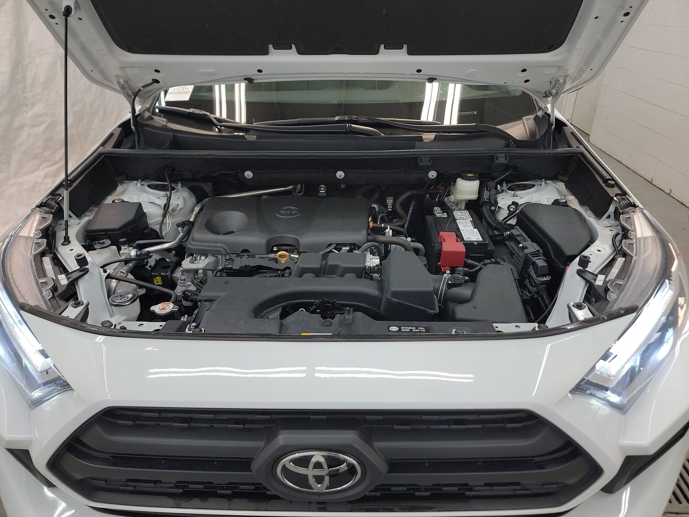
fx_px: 478
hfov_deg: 71.6
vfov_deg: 56.8
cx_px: 344
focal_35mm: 24
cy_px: 258
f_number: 1.8
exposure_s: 1/59
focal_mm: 6.7
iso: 132
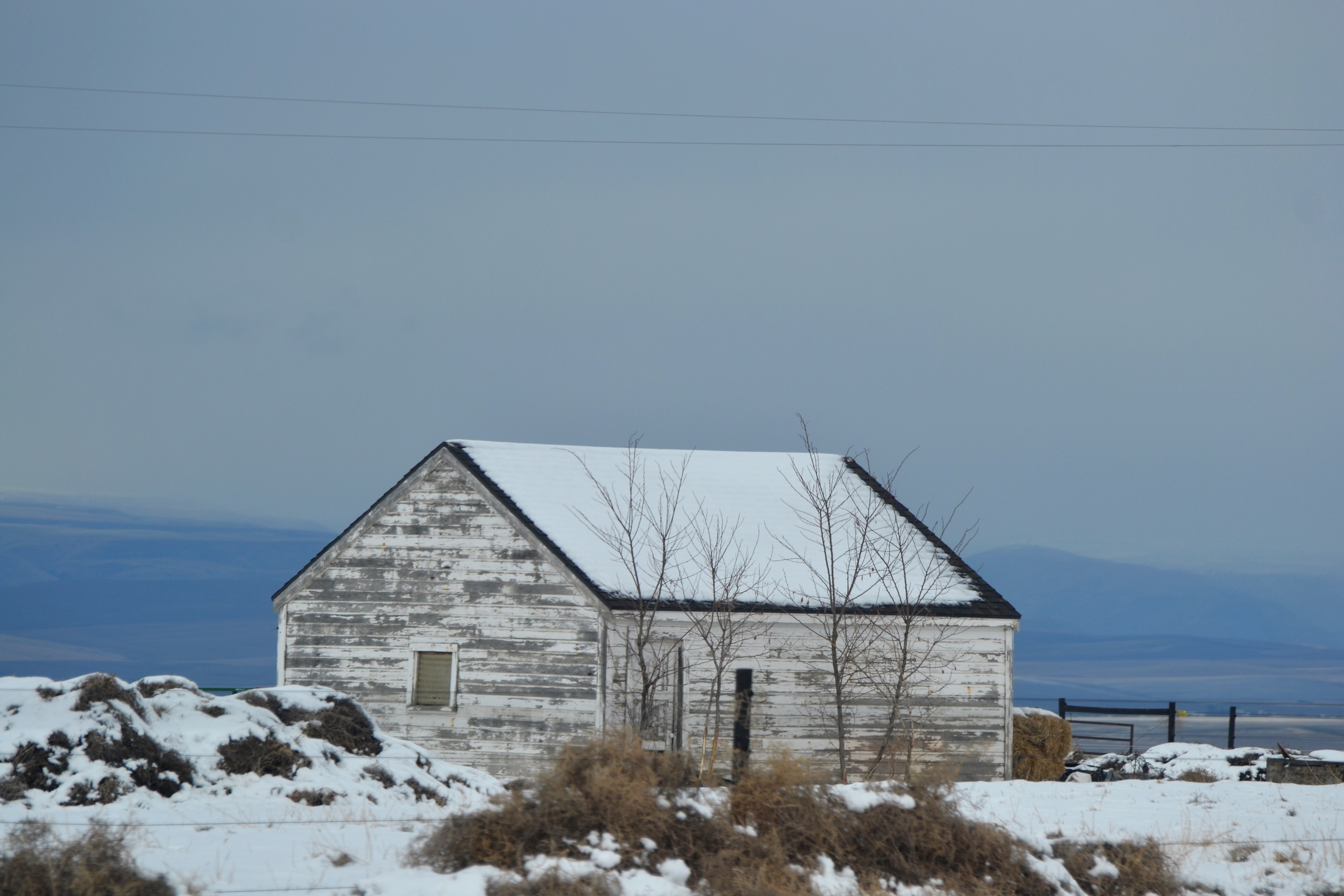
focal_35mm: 300
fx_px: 11198
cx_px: 672
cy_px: 448
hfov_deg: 6.9
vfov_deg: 4.6
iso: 110
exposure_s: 1/500
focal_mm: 200
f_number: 5.6
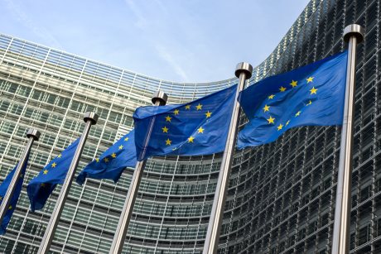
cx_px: 190
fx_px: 529
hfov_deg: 39.6
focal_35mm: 50
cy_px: 127
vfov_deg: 27.0
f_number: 4.5
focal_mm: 50
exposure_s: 1/400
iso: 100
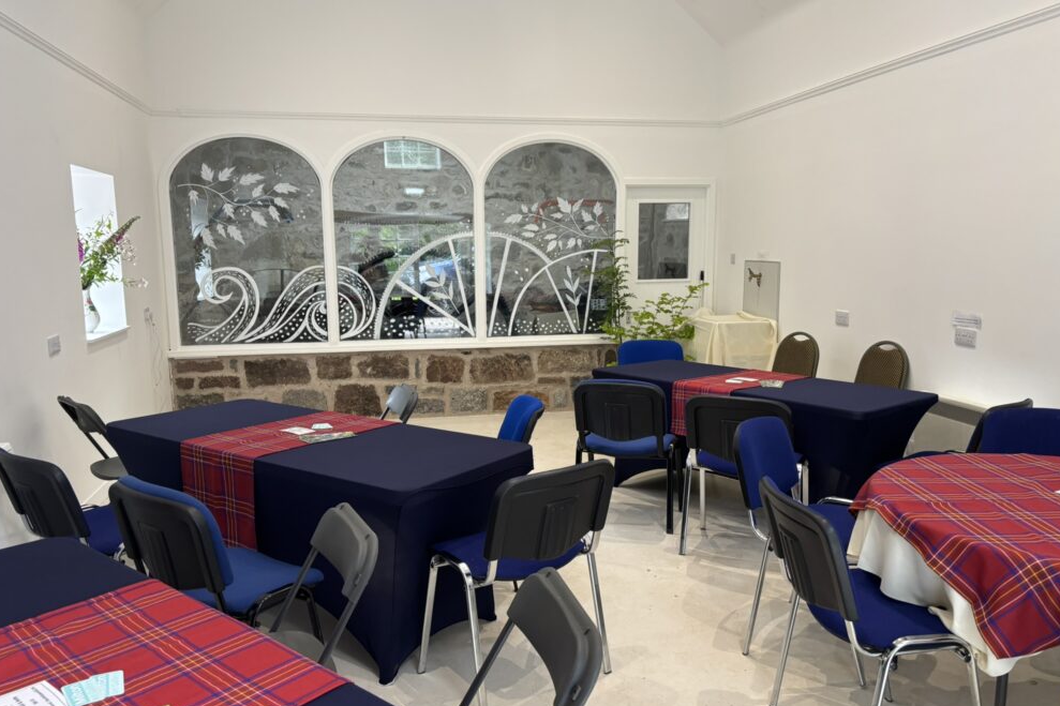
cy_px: 360
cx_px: 521
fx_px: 824
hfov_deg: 65.5
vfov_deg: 46.4
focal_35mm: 28
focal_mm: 5.96
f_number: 1.6
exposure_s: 1/50
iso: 125
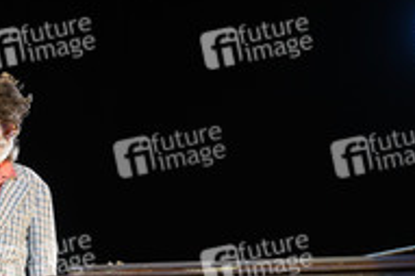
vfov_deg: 7.7
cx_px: -18
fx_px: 2039
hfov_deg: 11.5
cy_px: 206
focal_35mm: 177
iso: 2000
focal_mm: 75
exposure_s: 1/200
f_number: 4
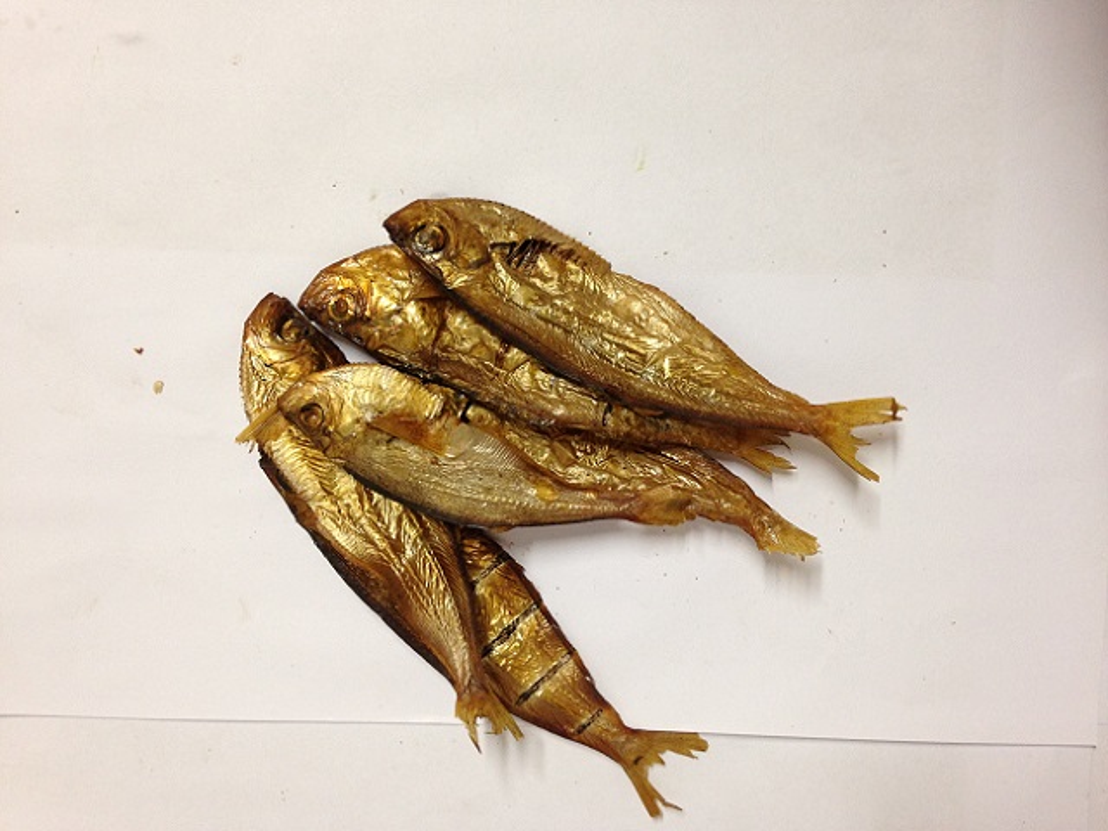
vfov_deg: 42.9
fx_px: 1056
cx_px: 554
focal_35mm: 33
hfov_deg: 55.4
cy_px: 416
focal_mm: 4.12
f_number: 2.4
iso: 125
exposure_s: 1/20
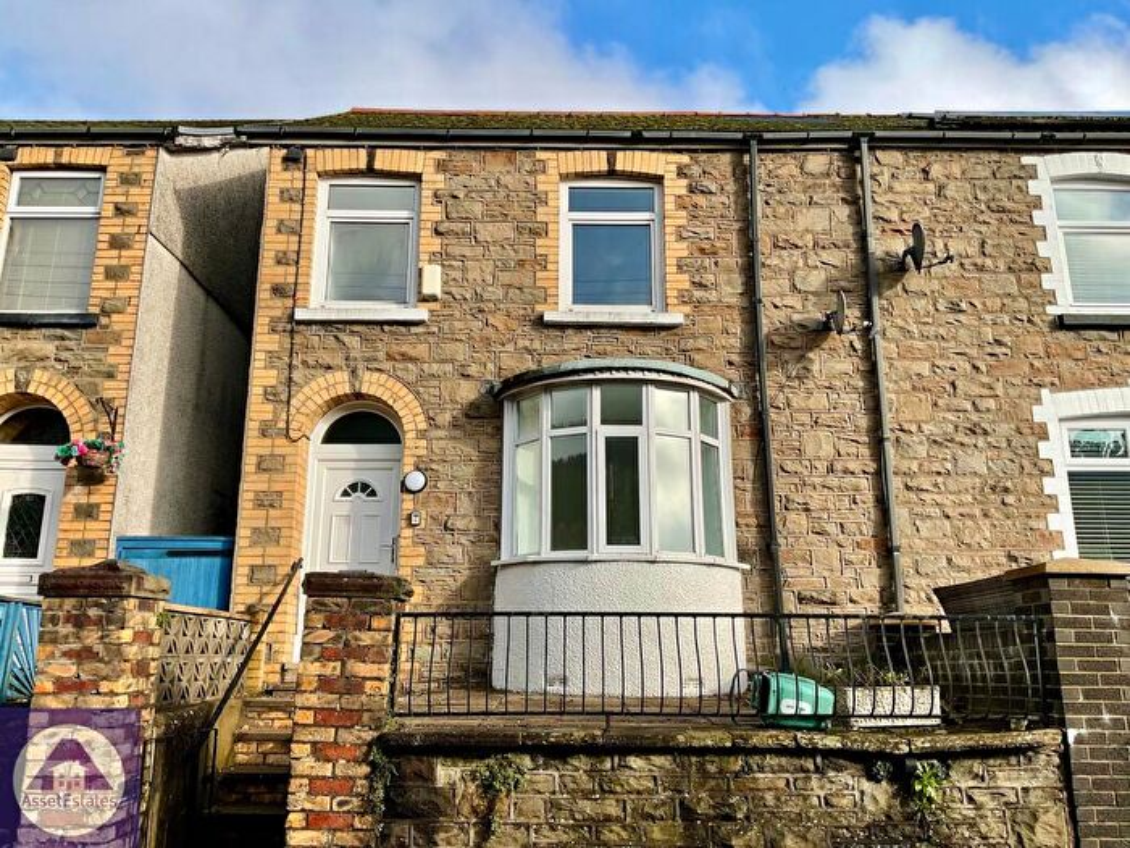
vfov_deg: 48.2
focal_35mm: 29
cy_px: 424
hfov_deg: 61.7
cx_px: 565
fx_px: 947
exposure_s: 1/1534
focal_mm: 3
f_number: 1.8
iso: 16
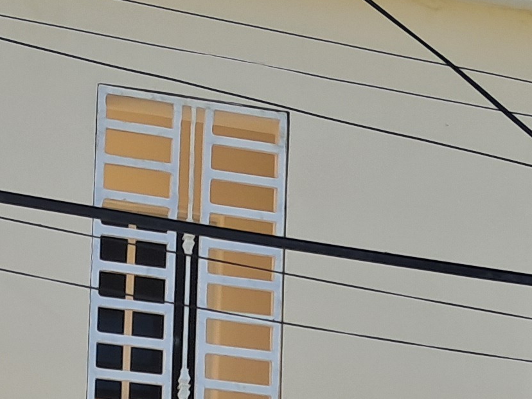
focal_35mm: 133
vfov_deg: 10.4
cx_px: 179
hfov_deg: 14.8
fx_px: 2044
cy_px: 770
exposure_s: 1/481
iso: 50
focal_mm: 4
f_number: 1.8
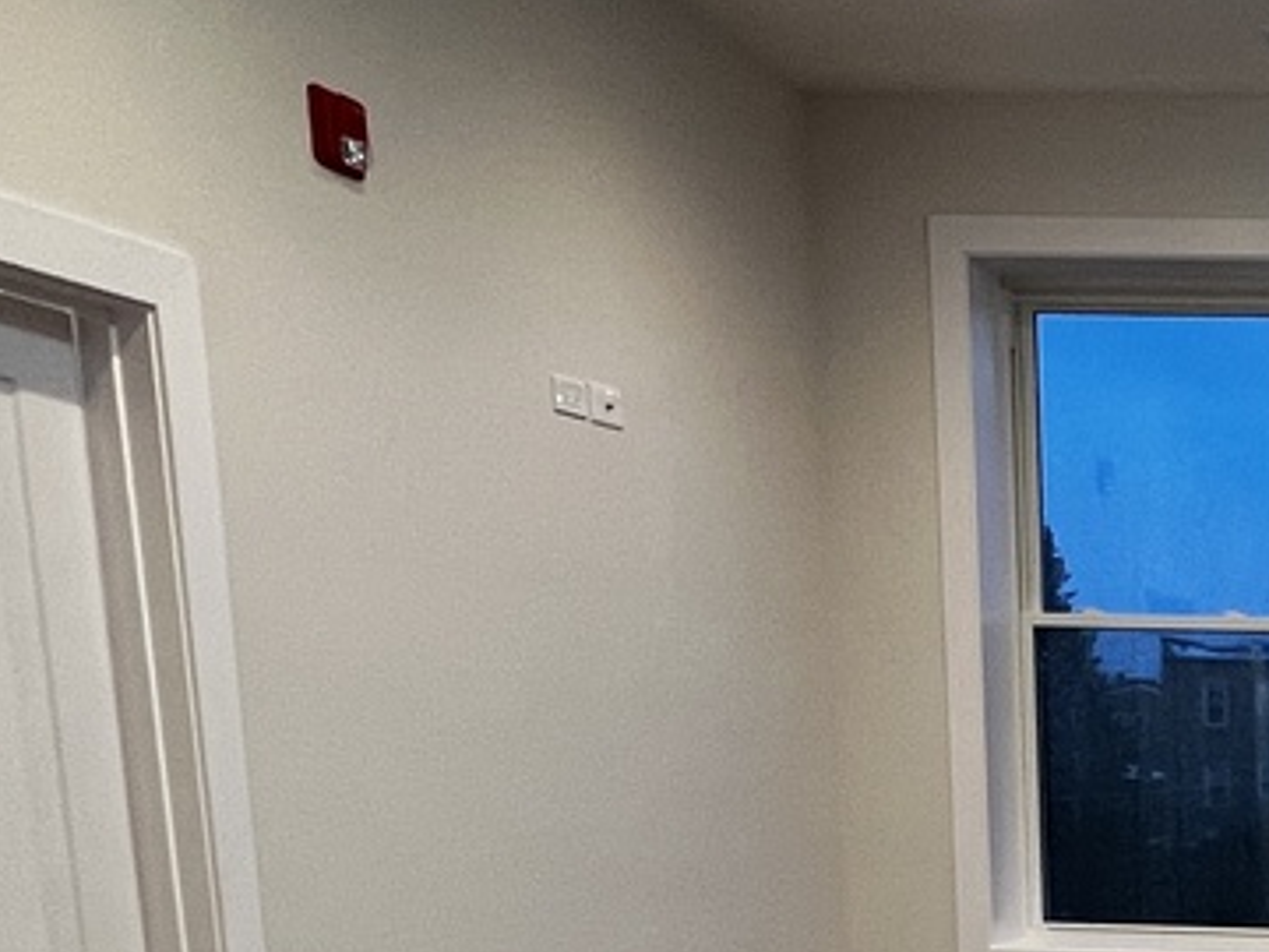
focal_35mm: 52
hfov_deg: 29.9
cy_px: 1181
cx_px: 1625
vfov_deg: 24.9
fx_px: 1906
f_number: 1.8
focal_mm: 1.57
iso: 160
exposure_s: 1/60
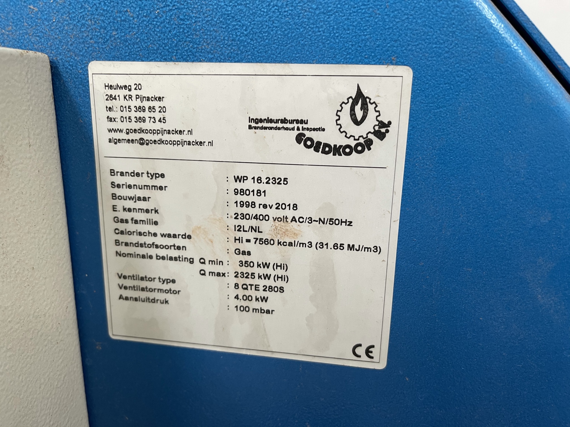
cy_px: 214
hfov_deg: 67.3
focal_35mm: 26
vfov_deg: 53.1
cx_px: 285
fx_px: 428
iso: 125
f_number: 1.6
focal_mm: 5.1
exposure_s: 1/67
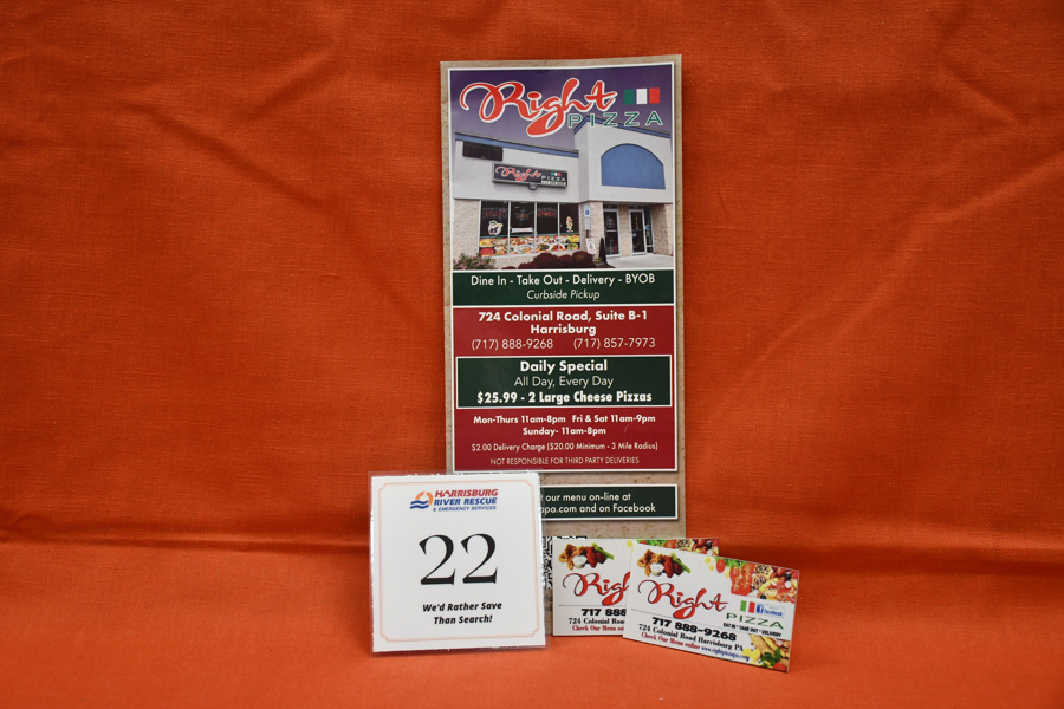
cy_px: 354
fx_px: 1419
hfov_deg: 41.1
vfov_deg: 28.1
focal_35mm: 48
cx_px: 532
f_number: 4
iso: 800
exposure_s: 1/60
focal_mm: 32
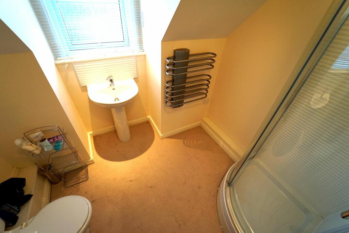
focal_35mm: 14
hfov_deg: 104.2
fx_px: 136
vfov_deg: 81.2
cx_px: 174
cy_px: 116
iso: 800
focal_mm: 14
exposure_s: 1/160
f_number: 4
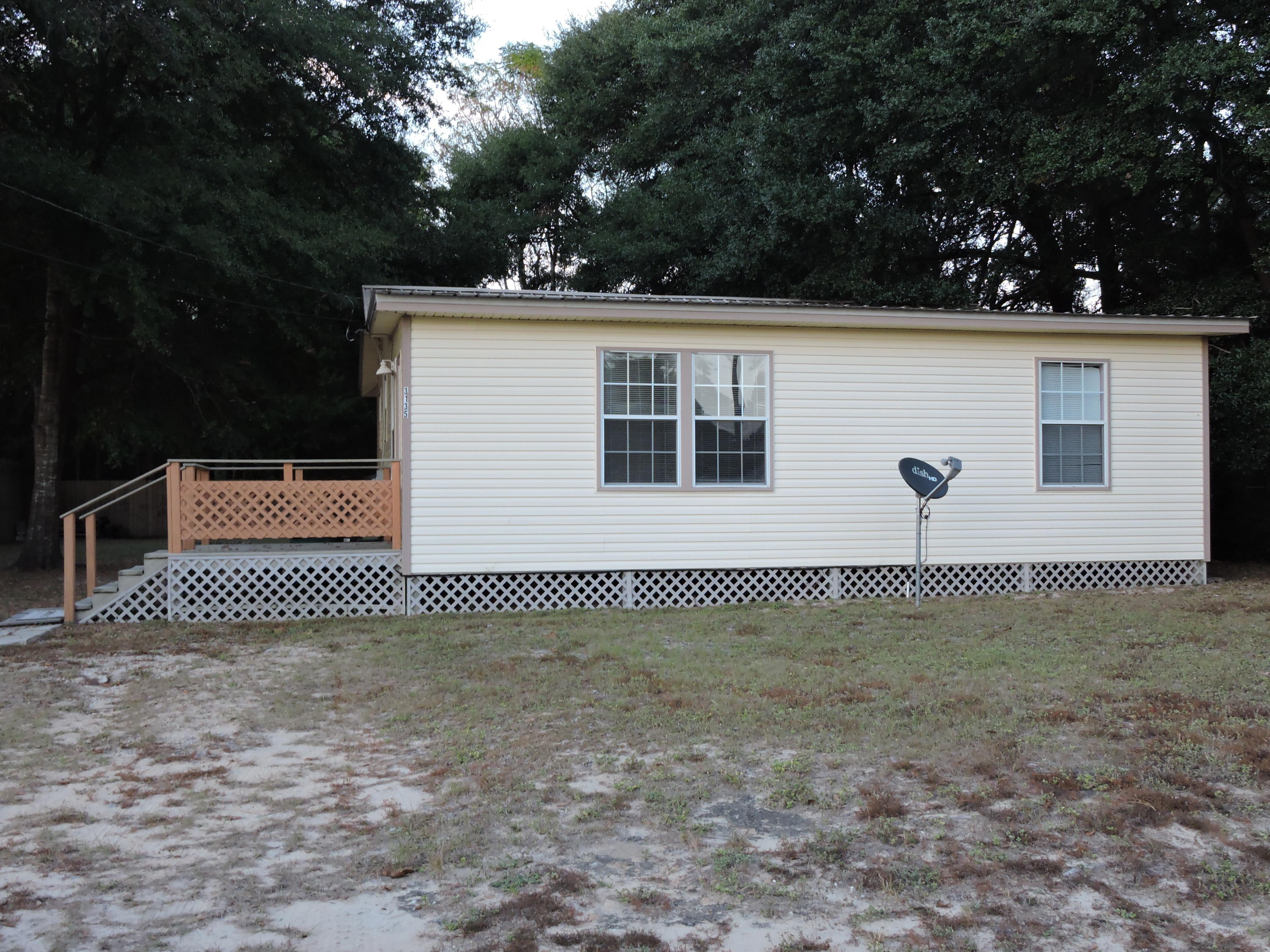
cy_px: 476
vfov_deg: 40.7
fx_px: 1284
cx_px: 635
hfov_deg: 52.6
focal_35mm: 35
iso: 250
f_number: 3.8
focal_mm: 6.3
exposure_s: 1/30
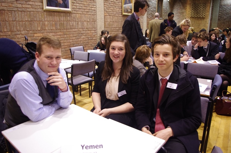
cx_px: 116
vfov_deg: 47.8
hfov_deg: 67.4
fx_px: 173
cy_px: 76
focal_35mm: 27
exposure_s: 1/30
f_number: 3.5
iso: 1600
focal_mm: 18
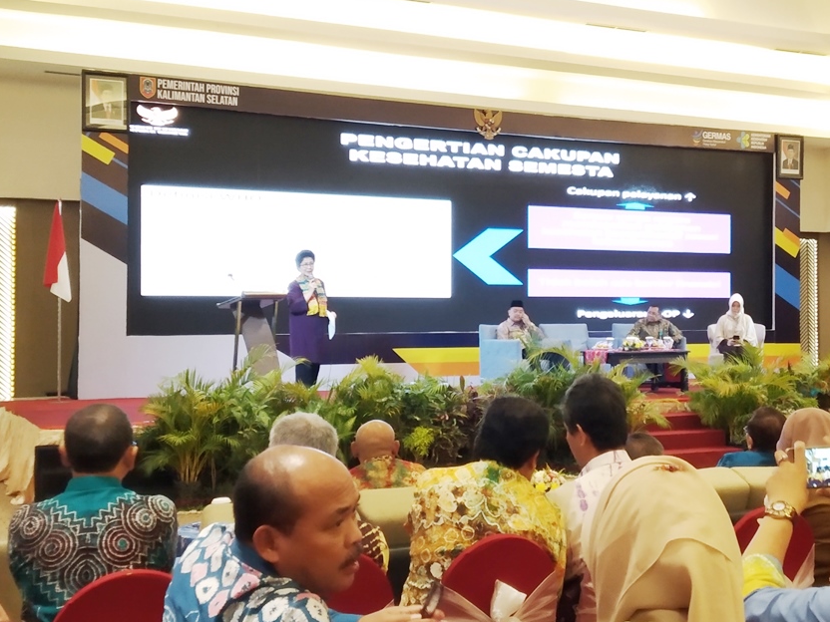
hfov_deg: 56.4
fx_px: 767
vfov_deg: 44.2
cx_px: 497
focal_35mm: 32
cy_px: 303
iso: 640
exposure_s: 1/17
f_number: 2.2
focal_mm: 3.82
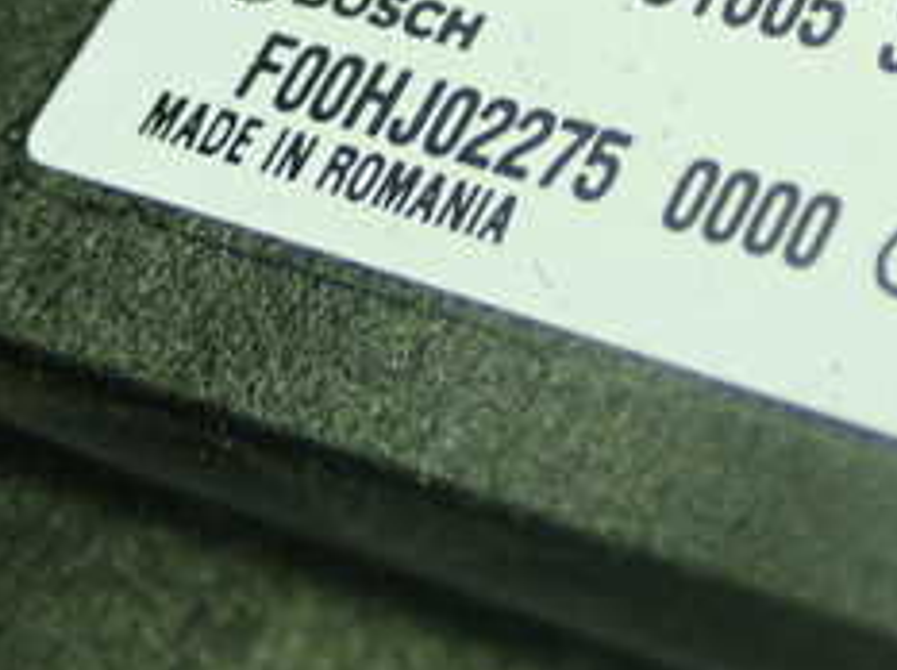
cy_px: -77
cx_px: 647
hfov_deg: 15.3
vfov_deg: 11.3
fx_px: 3338
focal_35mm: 129
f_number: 3.2
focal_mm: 9.01
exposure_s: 1/25
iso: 800
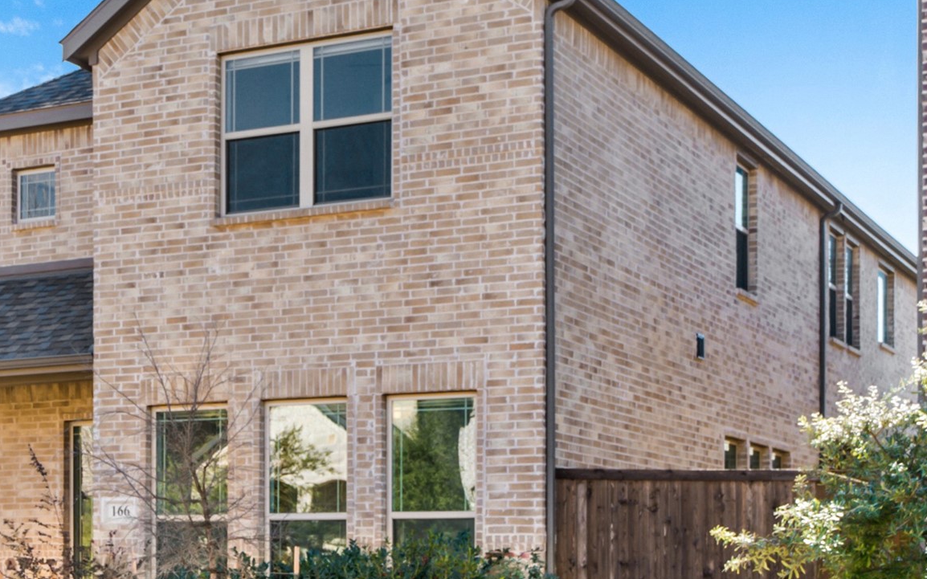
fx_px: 1743
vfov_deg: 18.9
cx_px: 329
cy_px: 309
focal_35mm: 69
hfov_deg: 29.6
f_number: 8
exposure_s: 1/200
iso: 100
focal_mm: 24
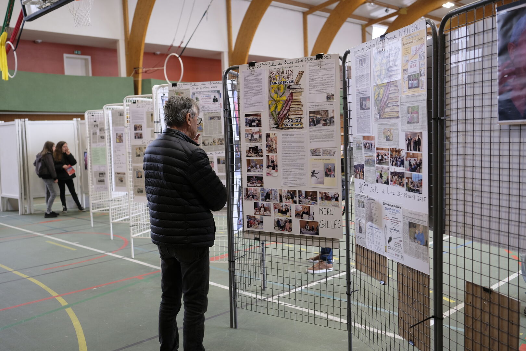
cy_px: 176
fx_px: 511
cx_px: 263
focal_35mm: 35
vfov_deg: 37.9
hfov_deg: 54.4
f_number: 2
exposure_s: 1/140
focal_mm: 23
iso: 400
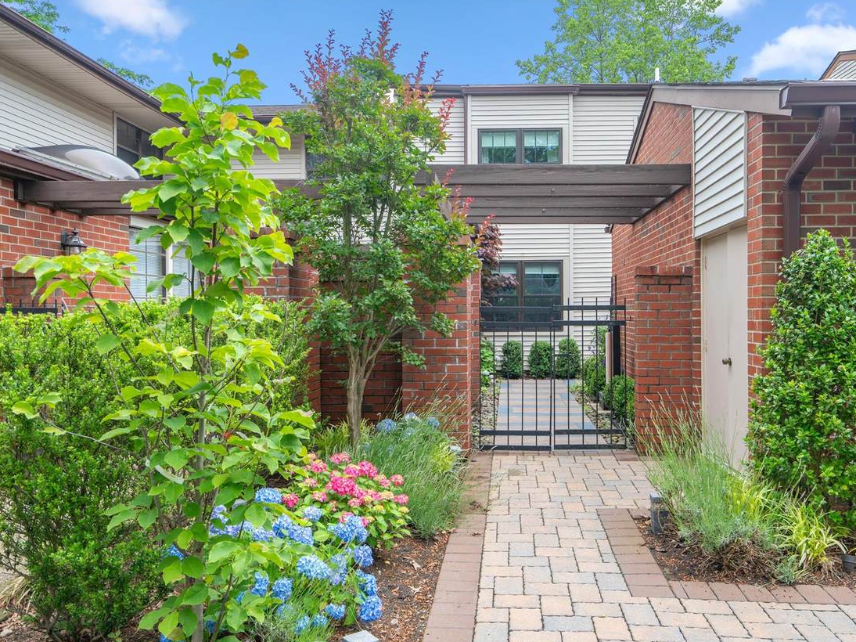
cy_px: 330
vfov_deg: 51.3
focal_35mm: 27
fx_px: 668
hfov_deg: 64.9
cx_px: 497
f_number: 5.6
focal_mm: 24
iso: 200
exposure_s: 1/200
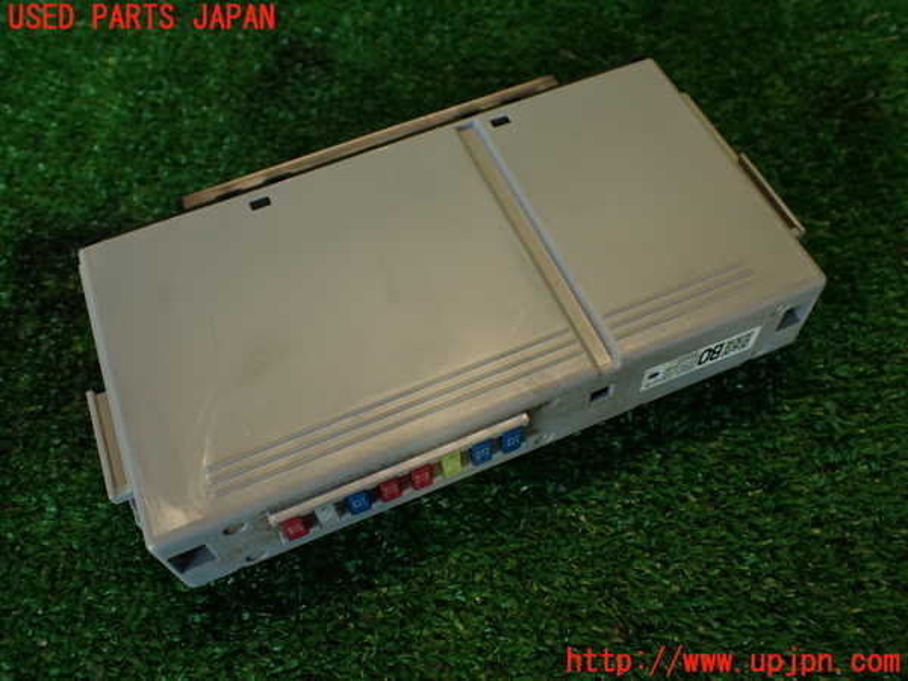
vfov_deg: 44.2
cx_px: 454
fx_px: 839
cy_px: 340
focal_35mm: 32
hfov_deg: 56.8
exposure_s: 1/60
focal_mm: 5.79
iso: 125
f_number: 2.4
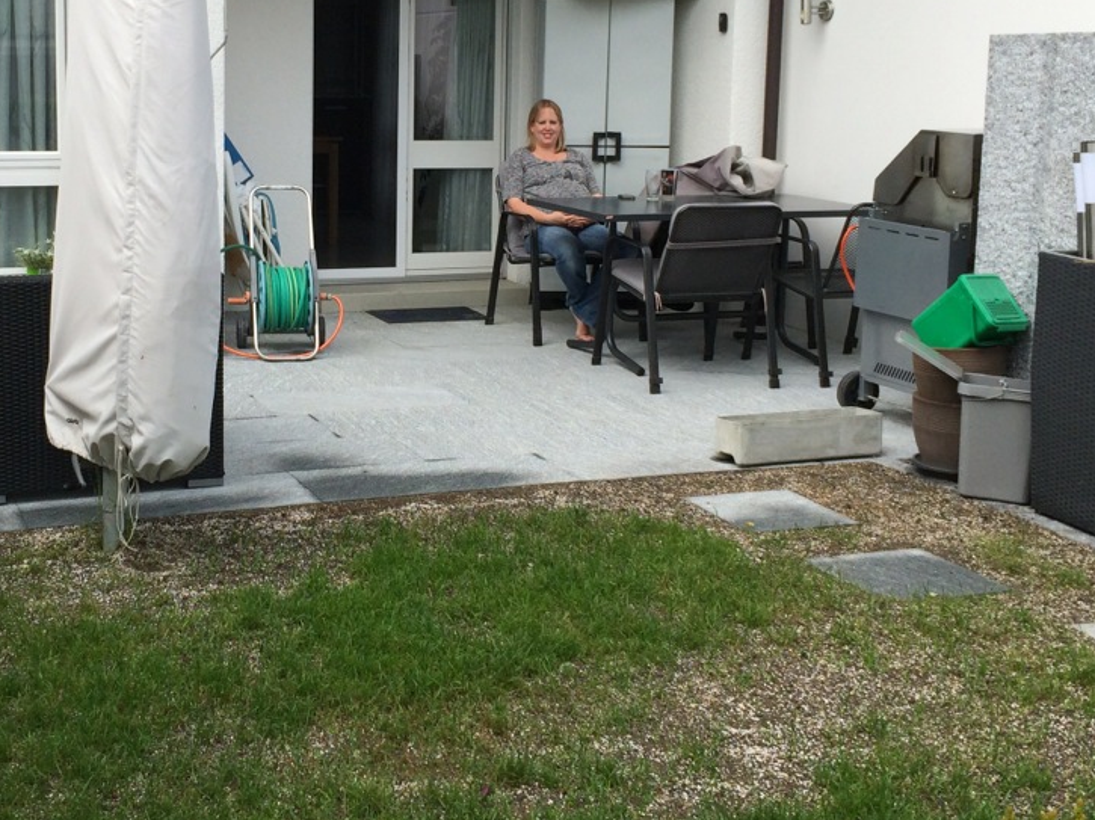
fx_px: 1676
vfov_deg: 27.3
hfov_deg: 35.9
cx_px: 378
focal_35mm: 53
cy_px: 275
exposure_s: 1/451
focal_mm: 4.12
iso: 32
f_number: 2.2
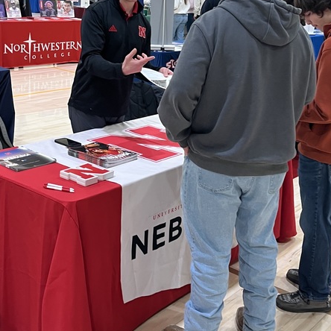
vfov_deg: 31.8
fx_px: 573
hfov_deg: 32.1
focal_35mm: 53
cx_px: 190
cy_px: 96
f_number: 1.6
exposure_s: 1/60
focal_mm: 5.1
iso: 100
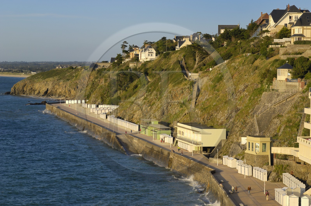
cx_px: 156
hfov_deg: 20.9
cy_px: 103
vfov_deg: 14.0
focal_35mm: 98
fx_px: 841
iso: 100
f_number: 5.6
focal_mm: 65
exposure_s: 1/250
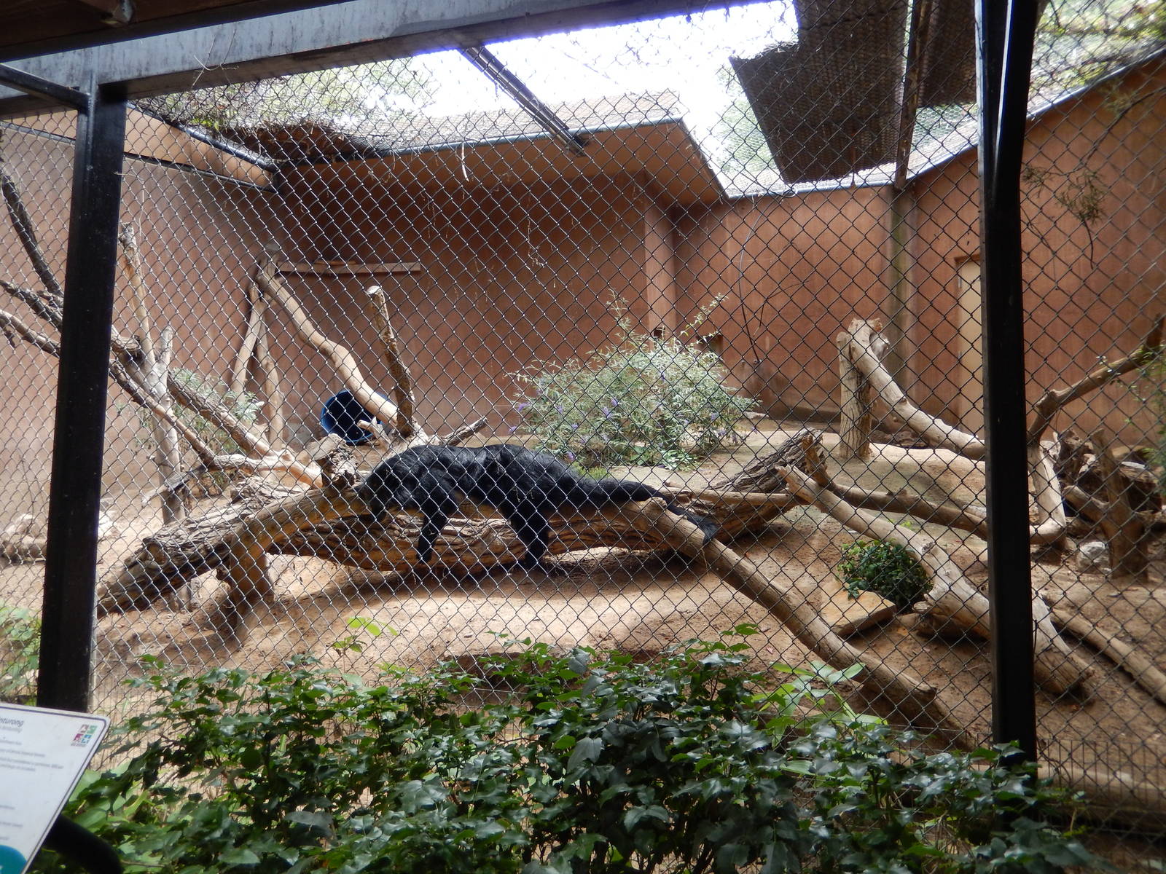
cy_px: 437
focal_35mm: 25
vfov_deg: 54.9
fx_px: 842
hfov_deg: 69.4
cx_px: 583
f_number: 3.4
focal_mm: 4.5
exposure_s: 1/80
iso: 125
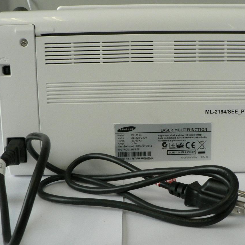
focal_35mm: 45
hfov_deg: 37.3
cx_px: 152
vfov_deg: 37.6
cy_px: 125
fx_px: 360
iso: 200
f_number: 5.6
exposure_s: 1/60
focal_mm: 6
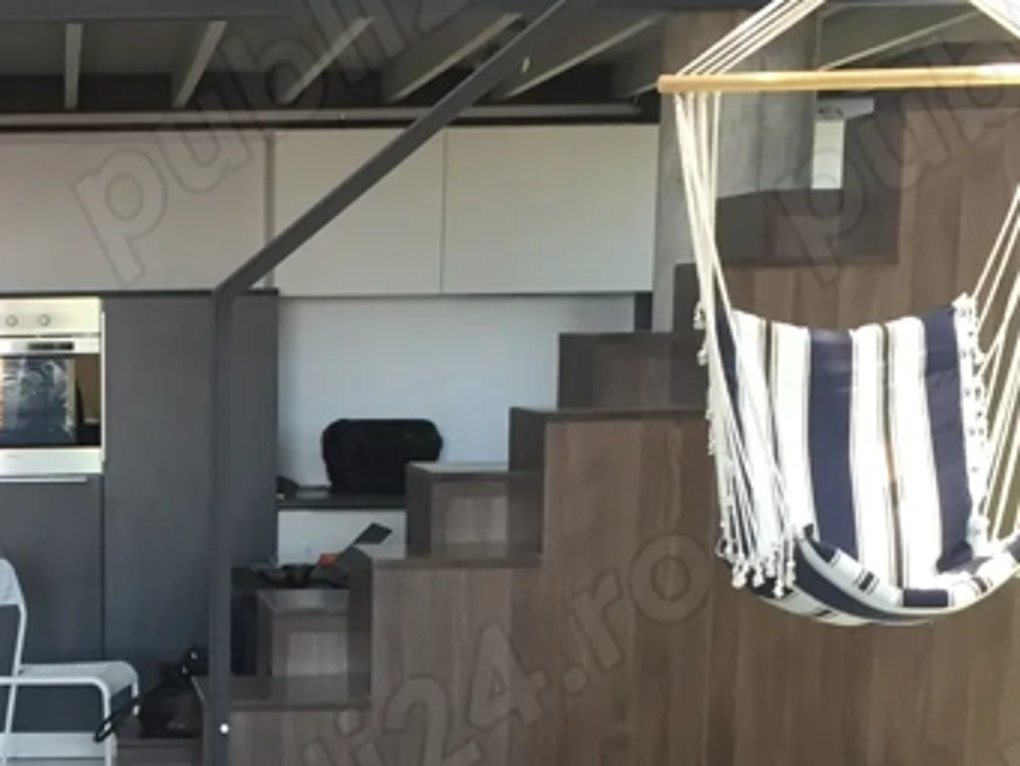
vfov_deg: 16.9
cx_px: 39
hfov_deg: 22.3
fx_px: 2506
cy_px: 823
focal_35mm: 85
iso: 32
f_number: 2.2
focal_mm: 4.15
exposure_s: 1/33
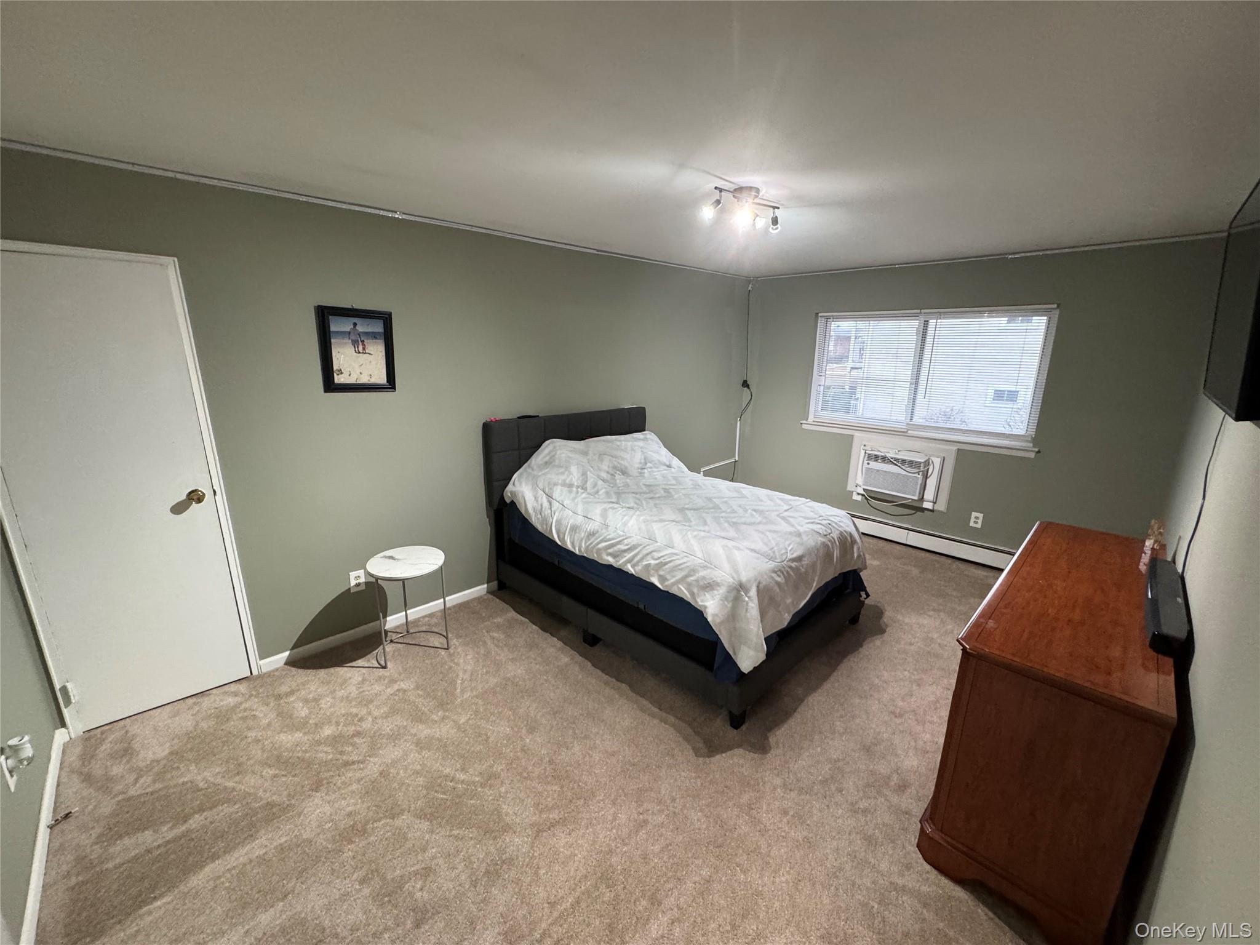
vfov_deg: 85.7
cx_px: 630
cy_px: 472
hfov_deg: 102.1
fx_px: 510
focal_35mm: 14
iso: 400
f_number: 2.2
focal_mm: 2.22
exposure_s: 1/60
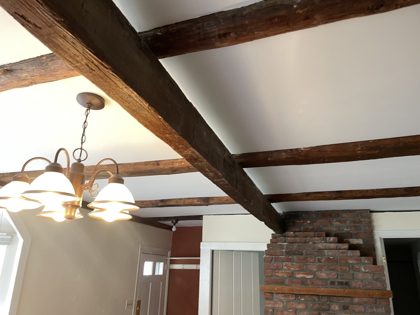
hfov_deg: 67.3
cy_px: 158
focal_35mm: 26
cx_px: 210
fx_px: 315
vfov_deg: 53.1
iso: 125
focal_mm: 4.2
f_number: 1.6
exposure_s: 1/60
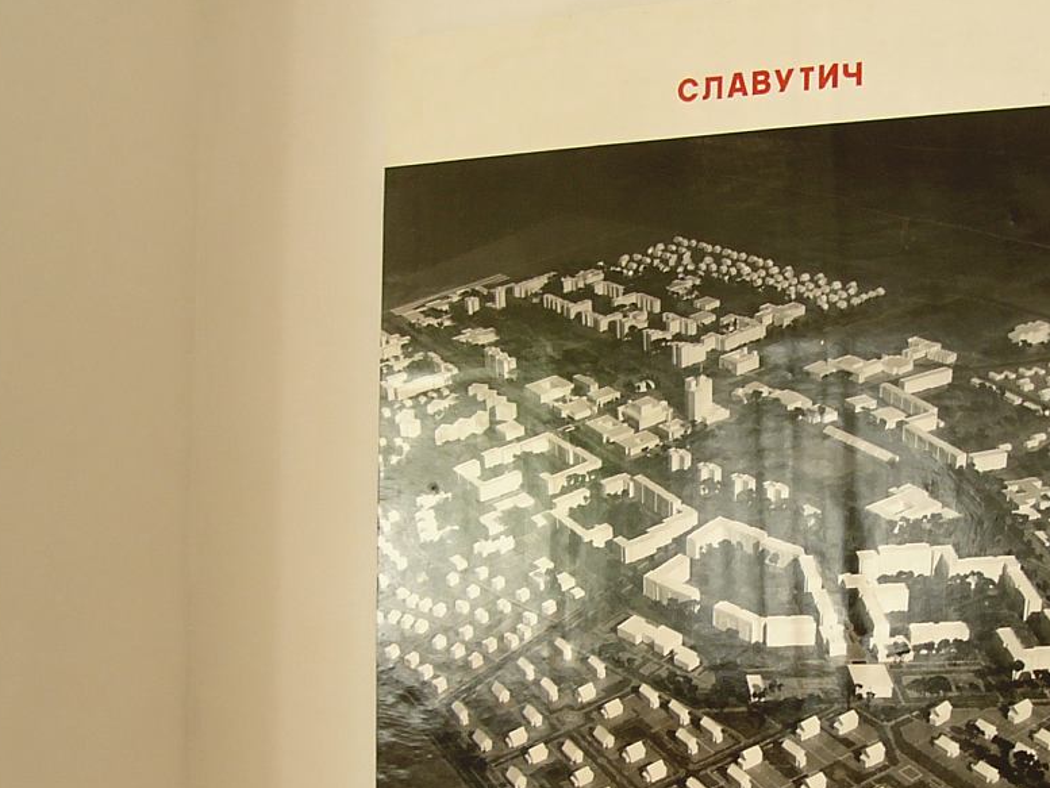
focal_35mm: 64
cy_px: 542
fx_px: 1942
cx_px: 719
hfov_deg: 30.0
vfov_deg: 22.8
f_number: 2.8
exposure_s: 1/5
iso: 50
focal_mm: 6
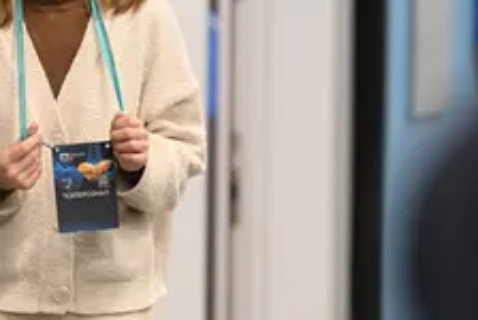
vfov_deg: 3.3
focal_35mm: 421
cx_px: -198
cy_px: 140
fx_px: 5597
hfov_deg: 4.9
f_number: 1.8
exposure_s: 1/250
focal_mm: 135
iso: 1000
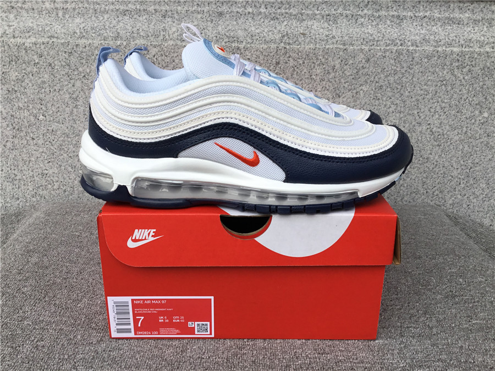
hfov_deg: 58.4
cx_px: 248
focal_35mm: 31
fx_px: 443
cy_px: 186
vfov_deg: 45.4
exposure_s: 1/436
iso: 25
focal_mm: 3.3
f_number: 2.4
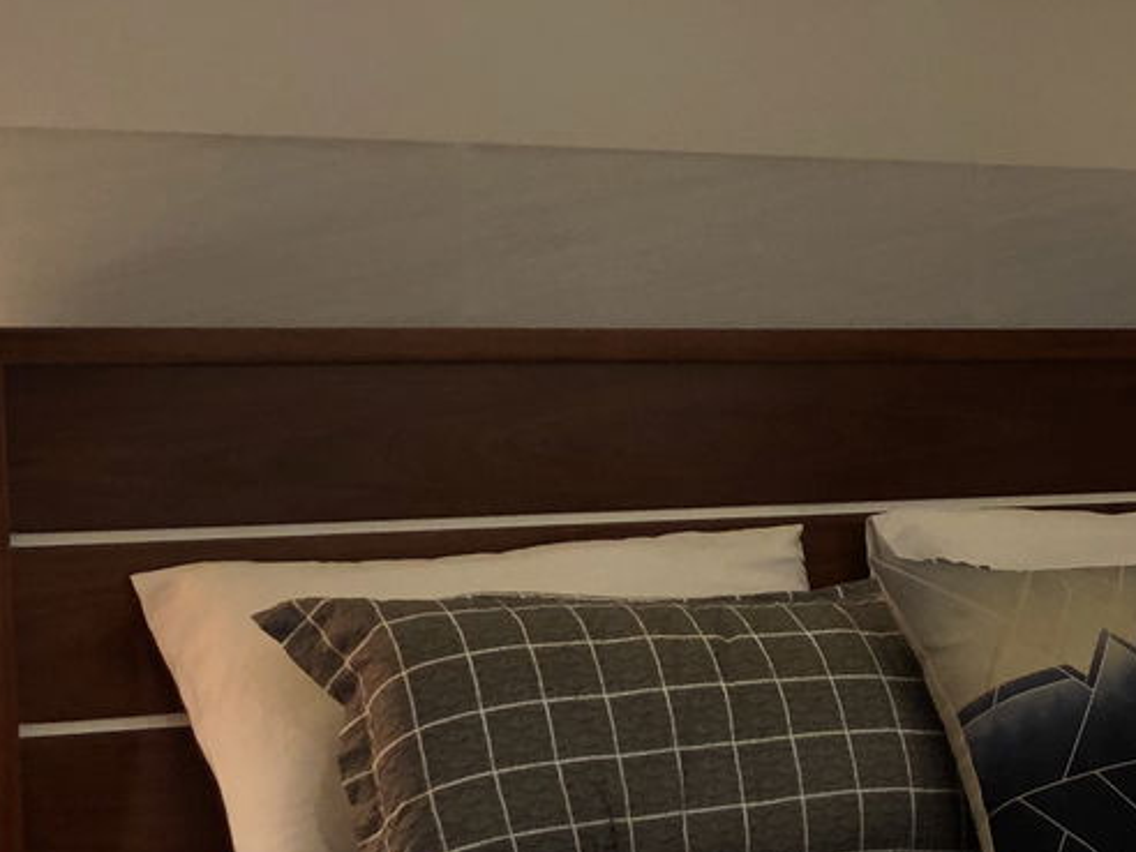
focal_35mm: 91
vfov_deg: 16.2
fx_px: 2986
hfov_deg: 20.3
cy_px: 517
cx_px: 1311
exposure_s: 1/50
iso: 400
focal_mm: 3.99
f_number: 1.8
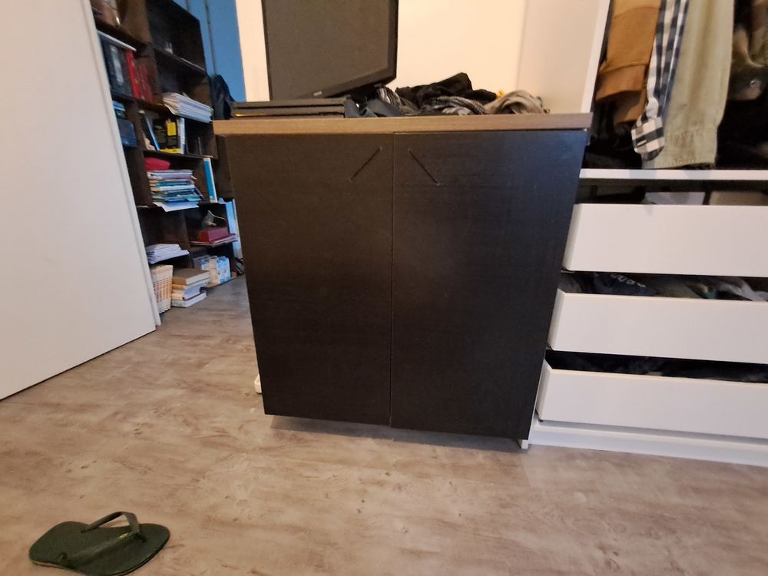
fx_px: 288
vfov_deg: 89.9
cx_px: 384
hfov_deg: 106.2
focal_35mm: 13
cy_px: 288
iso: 640
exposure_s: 1/20
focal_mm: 1.42
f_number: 2.2
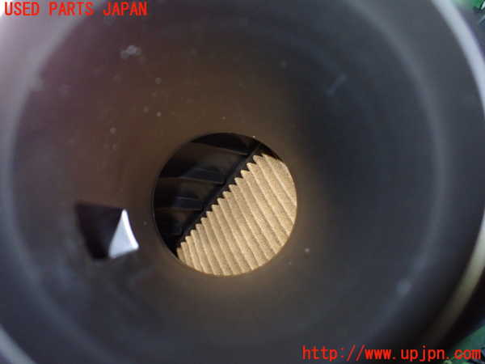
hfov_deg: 60.0
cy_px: 182
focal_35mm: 30
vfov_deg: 46.8
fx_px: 420
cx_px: 242
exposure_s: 1/30
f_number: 2.3
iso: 800
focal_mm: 5.4
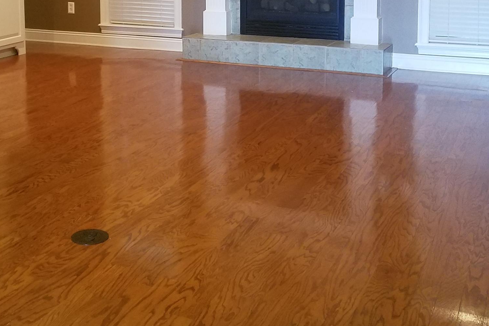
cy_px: -22
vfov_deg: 23.7
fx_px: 734
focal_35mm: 54
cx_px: 137
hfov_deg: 36.2
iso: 250
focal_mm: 4.2
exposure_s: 1/12
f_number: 1.7
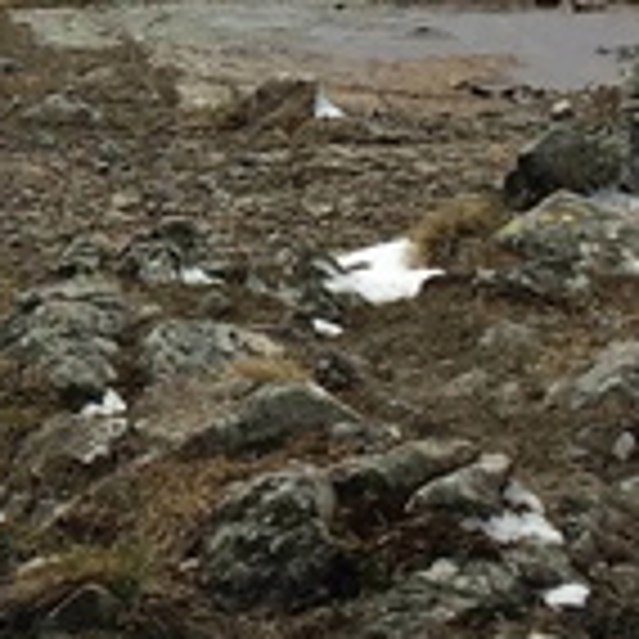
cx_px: -623
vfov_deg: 10.2
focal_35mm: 168
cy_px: -153
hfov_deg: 9.7
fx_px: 3509
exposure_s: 1/5882
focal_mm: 4.15
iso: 40
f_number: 2.2
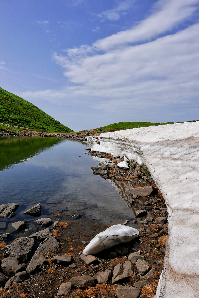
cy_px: 149
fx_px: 199
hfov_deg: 53.2
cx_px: 100
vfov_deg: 73.7
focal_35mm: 24
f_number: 5.6
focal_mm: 10.9
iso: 200
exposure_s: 1/1600
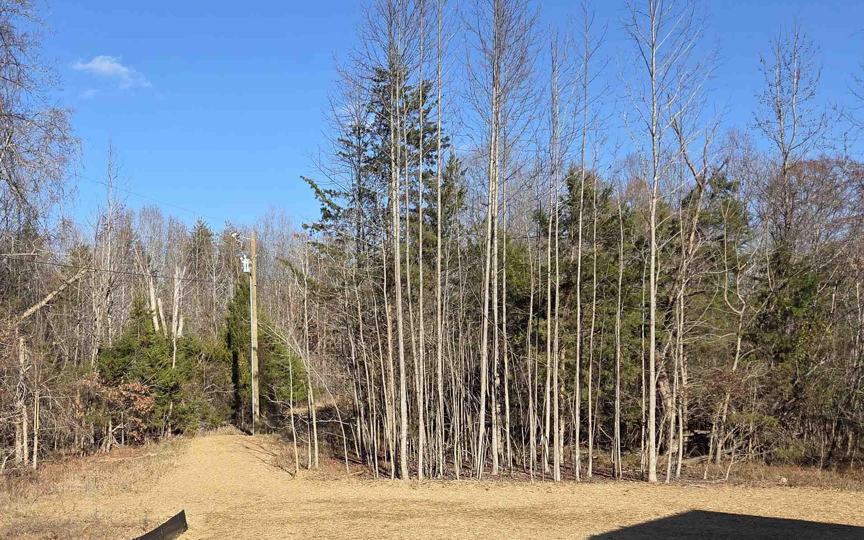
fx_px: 918
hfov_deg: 49.4
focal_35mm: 39
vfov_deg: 32.3
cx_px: 278
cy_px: 392
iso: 80
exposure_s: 1/3840
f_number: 1.8
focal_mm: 5.4
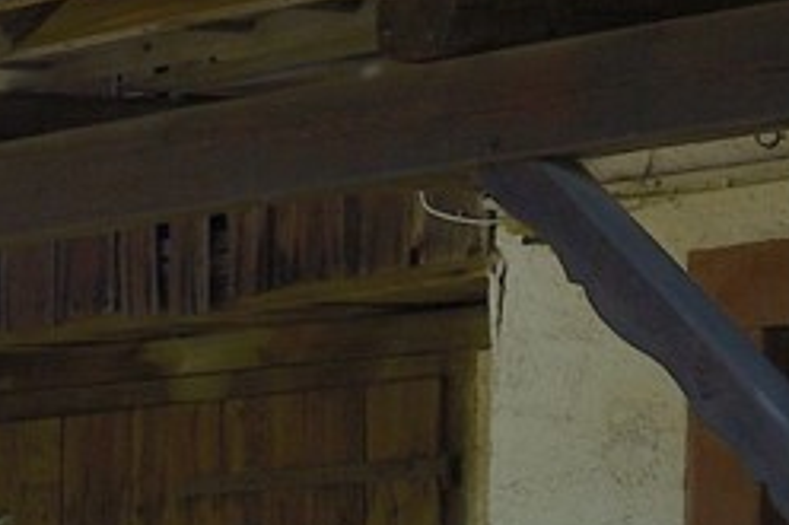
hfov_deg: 8.8
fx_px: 4380
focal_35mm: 200
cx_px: -1435
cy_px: 888
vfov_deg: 6.7
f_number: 10
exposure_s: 1/250
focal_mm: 31
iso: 200
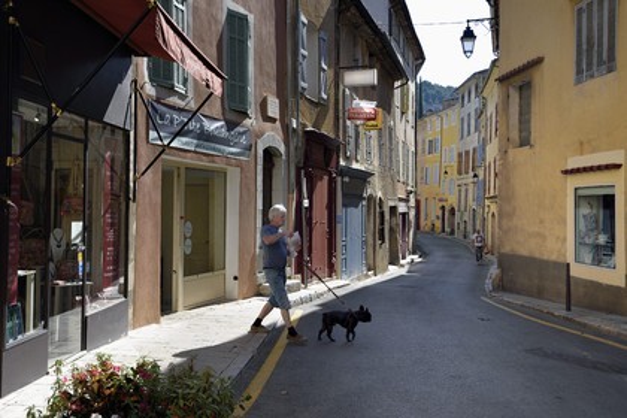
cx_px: 314
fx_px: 662
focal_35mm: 38
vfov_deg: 35.1
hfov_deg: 50.7
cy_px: 209
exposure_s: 1/250
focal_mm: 38
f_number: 10
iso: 200
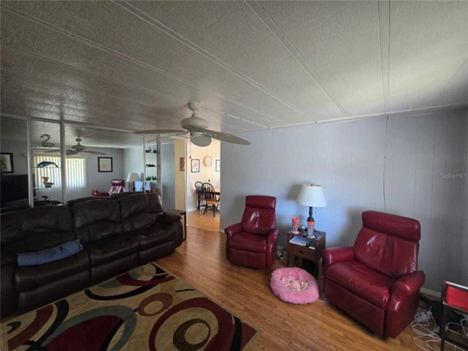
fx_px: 176
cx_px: 234
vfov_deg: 89.9
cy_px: 176
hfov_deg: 106.2
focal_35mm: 13
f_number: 2.2
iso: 250
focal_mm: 2.2
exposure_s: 1/60
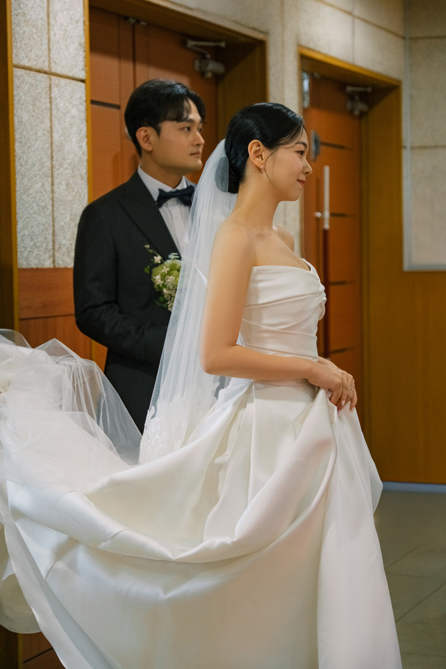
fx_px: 1542
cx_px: 223
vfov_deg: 24.5
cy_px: 334
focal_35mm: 83
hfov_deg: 16.5
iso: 2000
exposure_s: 1/250
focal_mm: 55
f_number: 2.8
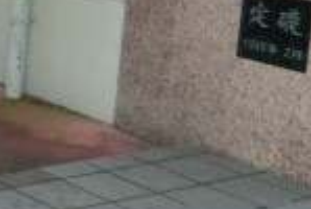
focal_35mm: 107
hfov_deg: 14.8
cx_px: -351
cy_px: -27
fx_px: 926
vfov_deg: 12.6
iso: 125
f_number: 3.2
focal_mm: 4.3
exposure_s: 1/60
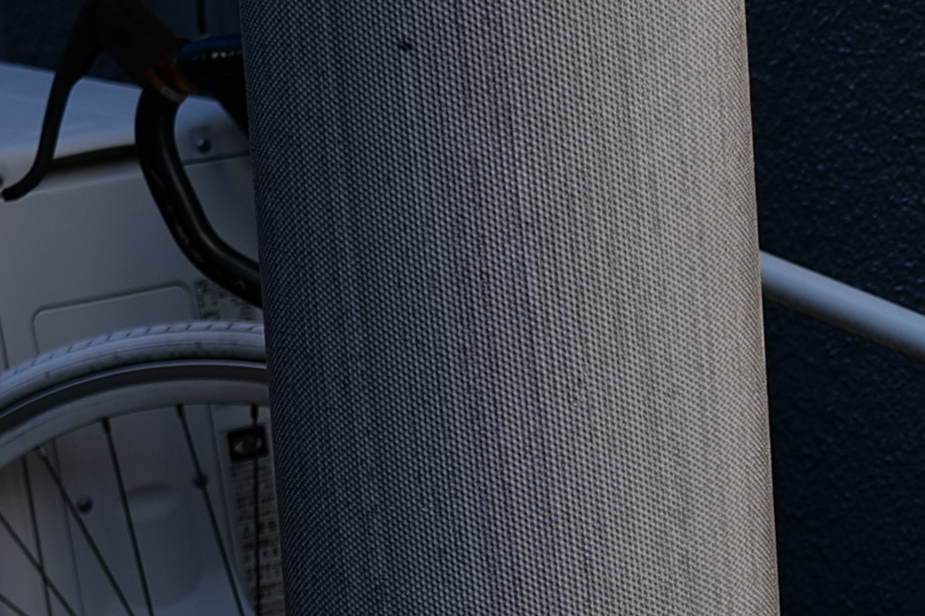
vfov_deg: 6.2
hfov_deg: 9.0
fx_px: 5574
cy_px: 1209
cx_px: 1829
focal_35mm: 217
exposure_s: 1/400
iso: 100
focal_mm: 35
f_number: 3.5
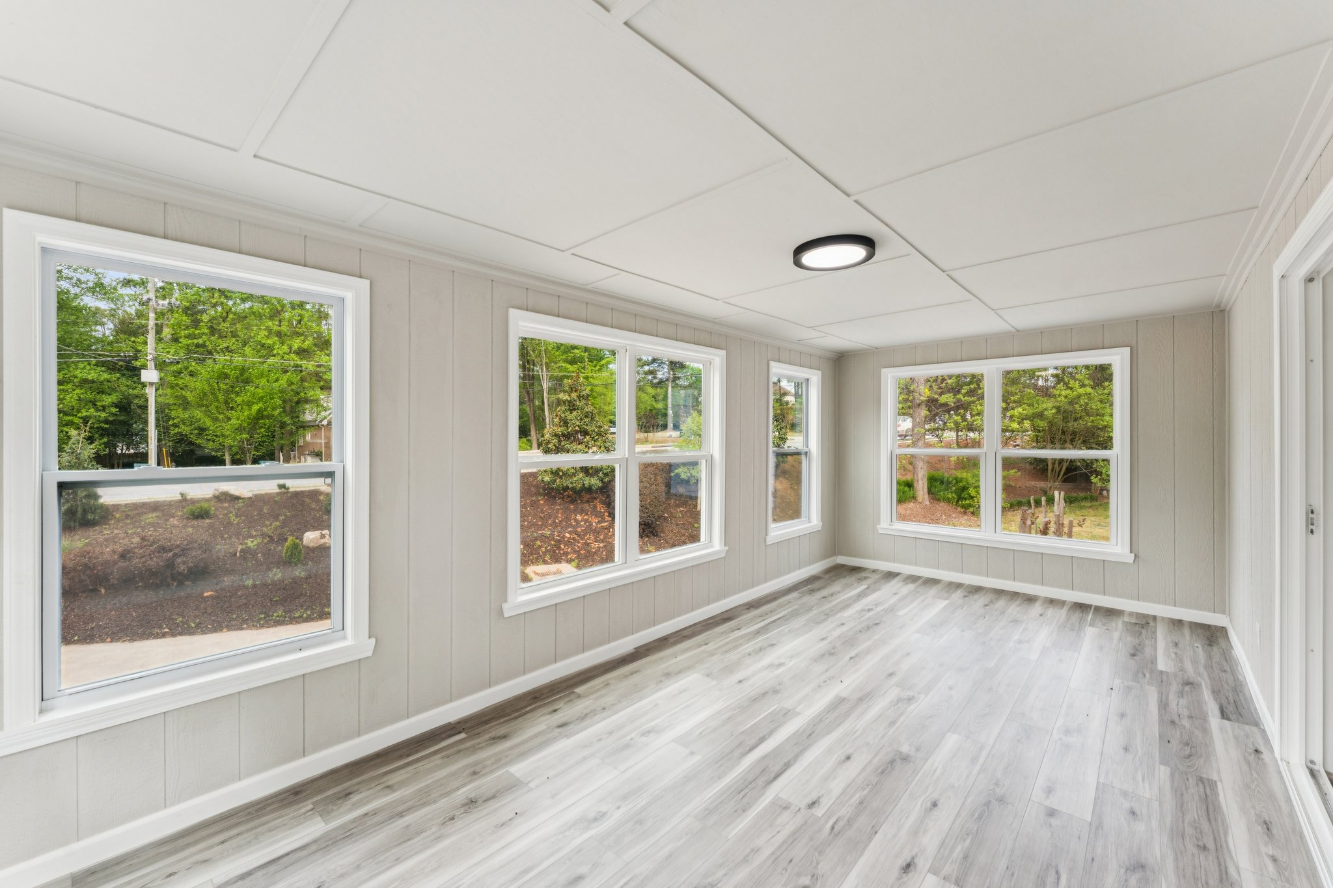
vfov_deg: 81.2
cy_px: 444
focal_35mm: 14
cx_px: 666
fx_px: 518
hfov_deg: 104.3
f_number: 8
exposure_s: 1/50
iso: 320
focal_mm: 14
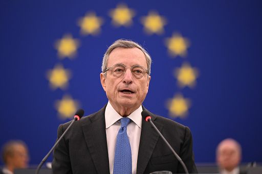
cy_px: 87
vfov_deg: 6.9
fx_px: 1455
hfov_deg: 10.3
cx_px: 131
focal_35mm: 200
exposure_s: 1/400
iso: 1600
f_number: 2.8
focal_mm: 200
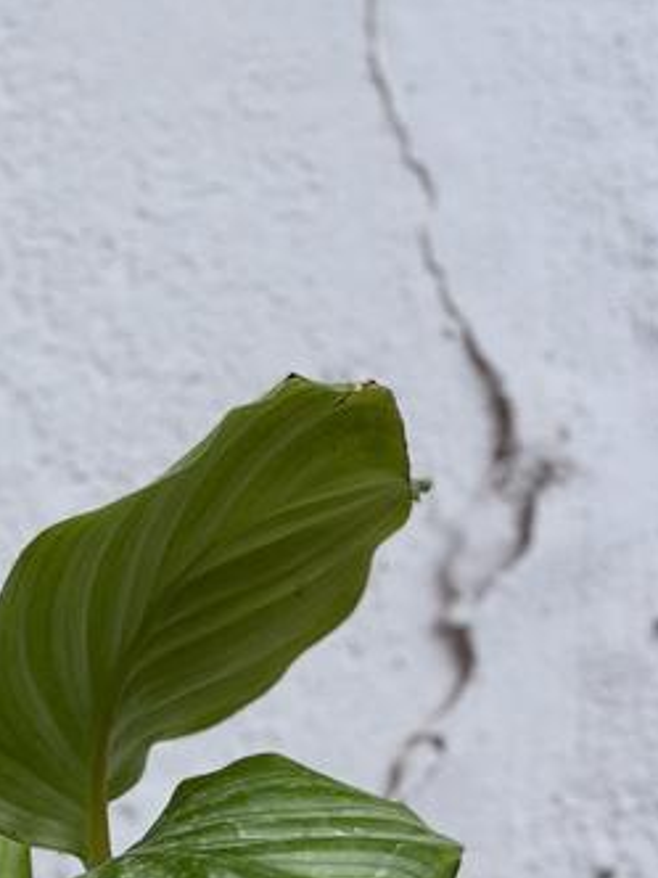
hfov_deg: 10.0
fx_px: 3751
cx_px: 122
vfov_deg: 13.0
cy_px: 1010
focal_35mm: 148
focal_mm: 6.86
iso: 80
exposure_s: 1/1073
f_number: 1.78
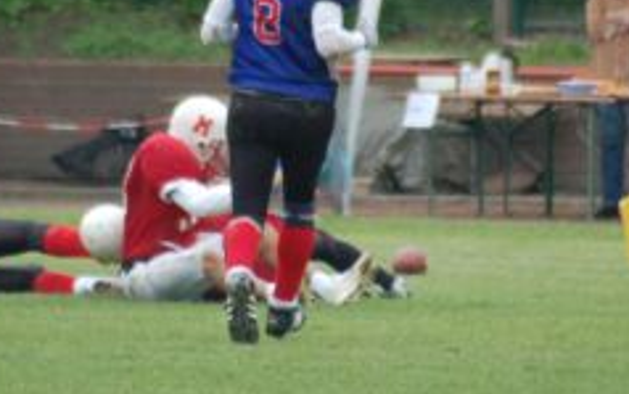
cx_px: 308
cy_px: 82
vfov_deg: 1.5
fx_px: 14921
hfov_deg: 2.4
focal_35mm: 870
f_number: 5.6
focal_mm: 300
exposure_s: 1/320
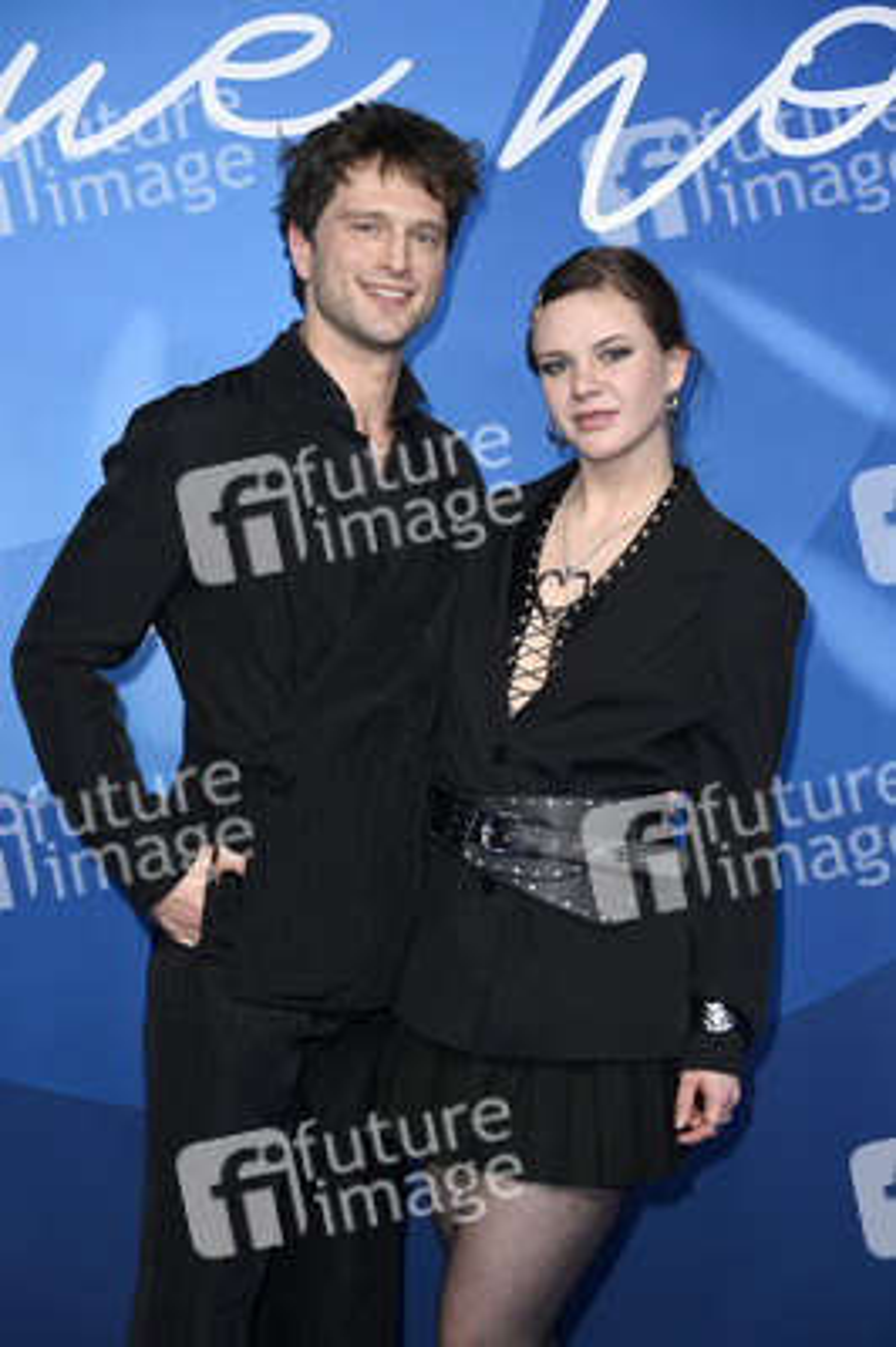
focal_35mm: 90
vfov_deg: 22.6
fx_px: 3366
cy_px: 674
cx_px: 448
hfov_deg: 15.2
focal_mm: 90
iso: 800
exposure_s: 1/250
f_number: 5.6
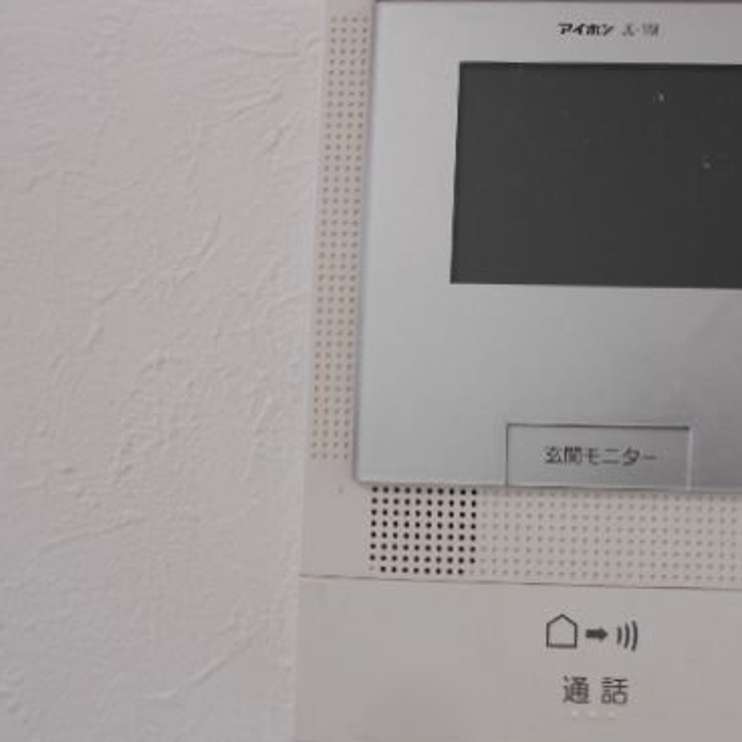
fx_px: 970
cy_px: 349
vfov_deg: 41.8
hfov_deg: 39.7
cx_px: 621
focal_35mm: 40
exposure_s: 1/30
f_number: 3.2
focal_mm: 4.6
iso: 160
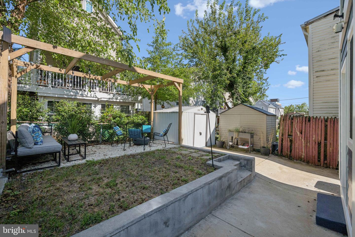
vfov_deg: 77.3
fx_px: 148
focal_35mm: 15
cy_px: 118
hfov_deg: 100.4
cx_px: 178
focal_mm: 15
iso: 400
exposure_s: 1/1600
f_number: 7.1
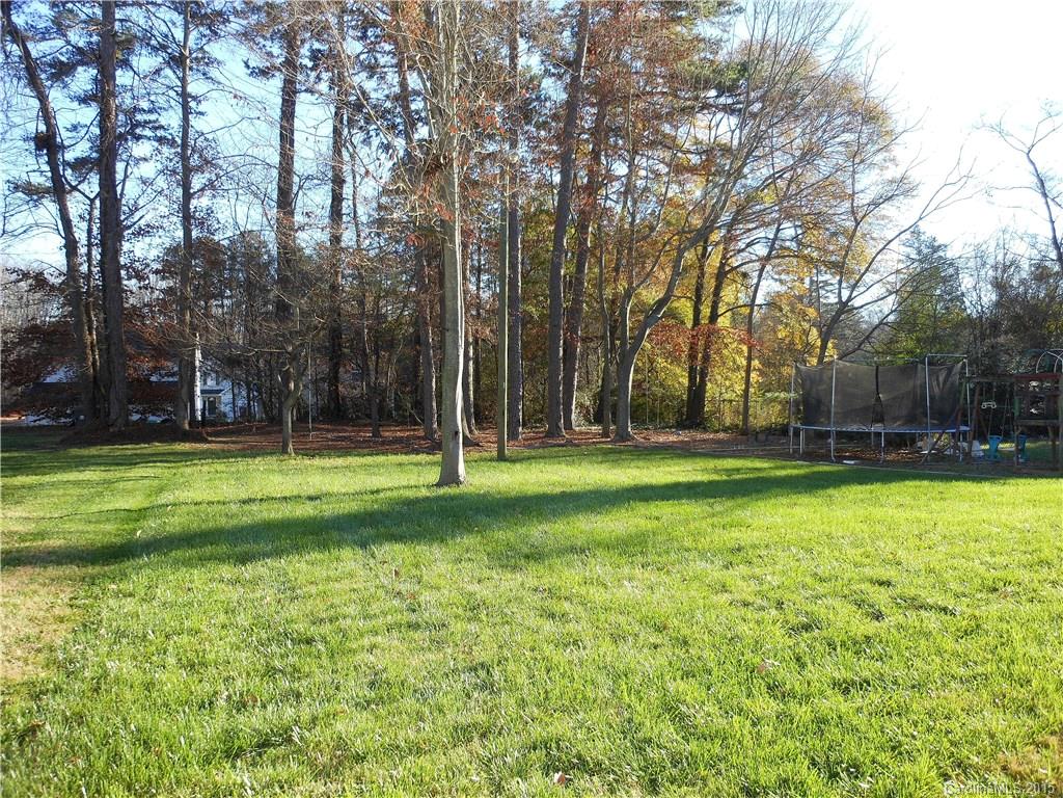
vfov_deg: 49.7
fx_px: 860
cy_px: 399
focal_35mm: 28
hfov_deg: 63.4
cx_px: 532
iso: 80
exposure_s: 1/125
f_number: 3.7
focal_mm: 5
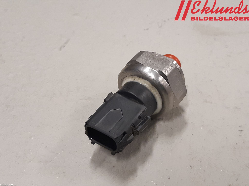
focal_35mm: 26
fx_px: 187
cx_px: 124
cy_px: 93
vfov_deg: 53.1
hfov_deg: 67.3
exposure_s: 1/50
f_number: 1.7
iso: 125
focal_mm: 3.93
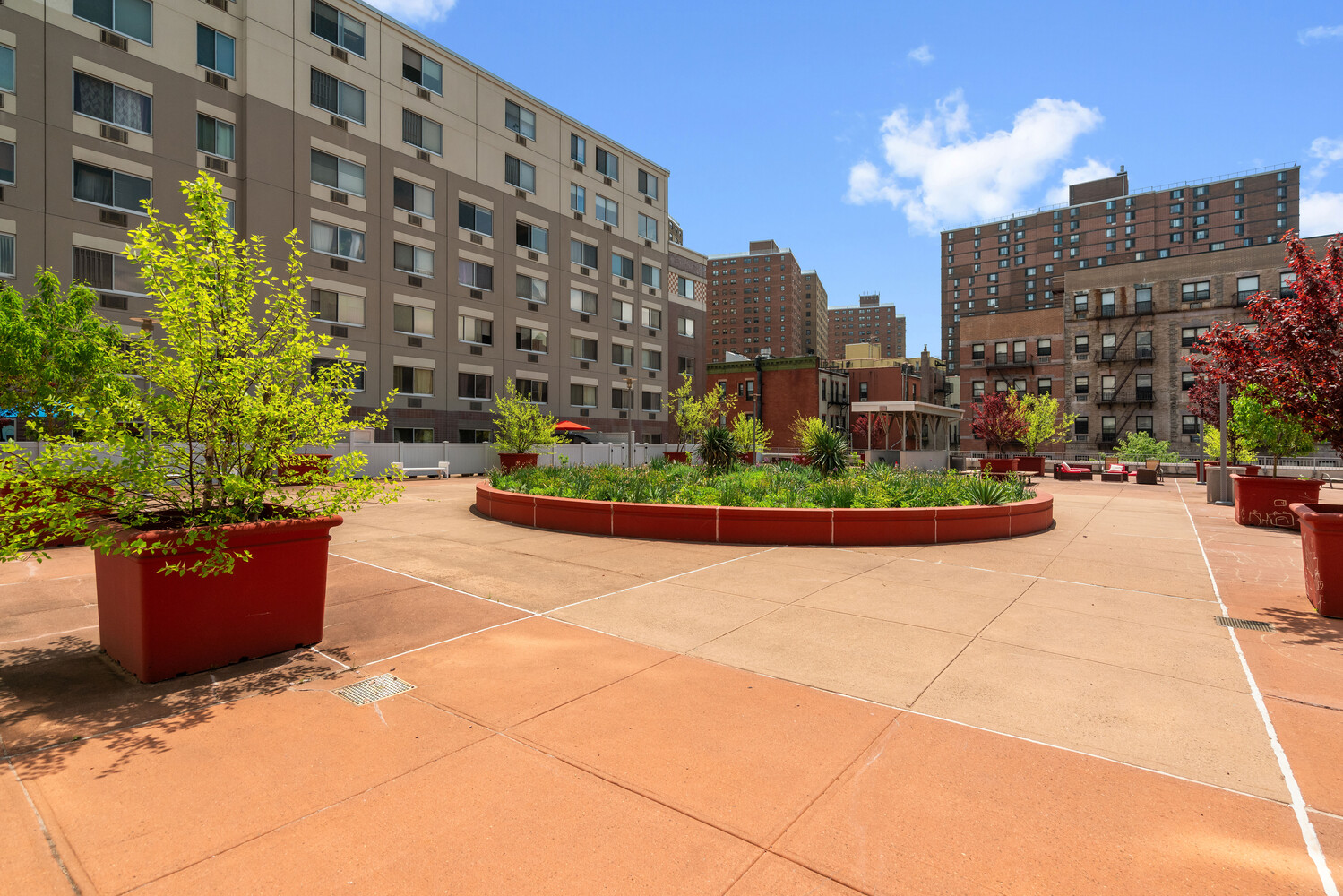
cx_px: 672
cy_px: 448
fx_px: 597
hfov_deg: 96.7
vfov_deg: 73.8
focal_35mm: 16
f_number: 8
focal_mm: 16
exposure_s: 1/500
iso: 400
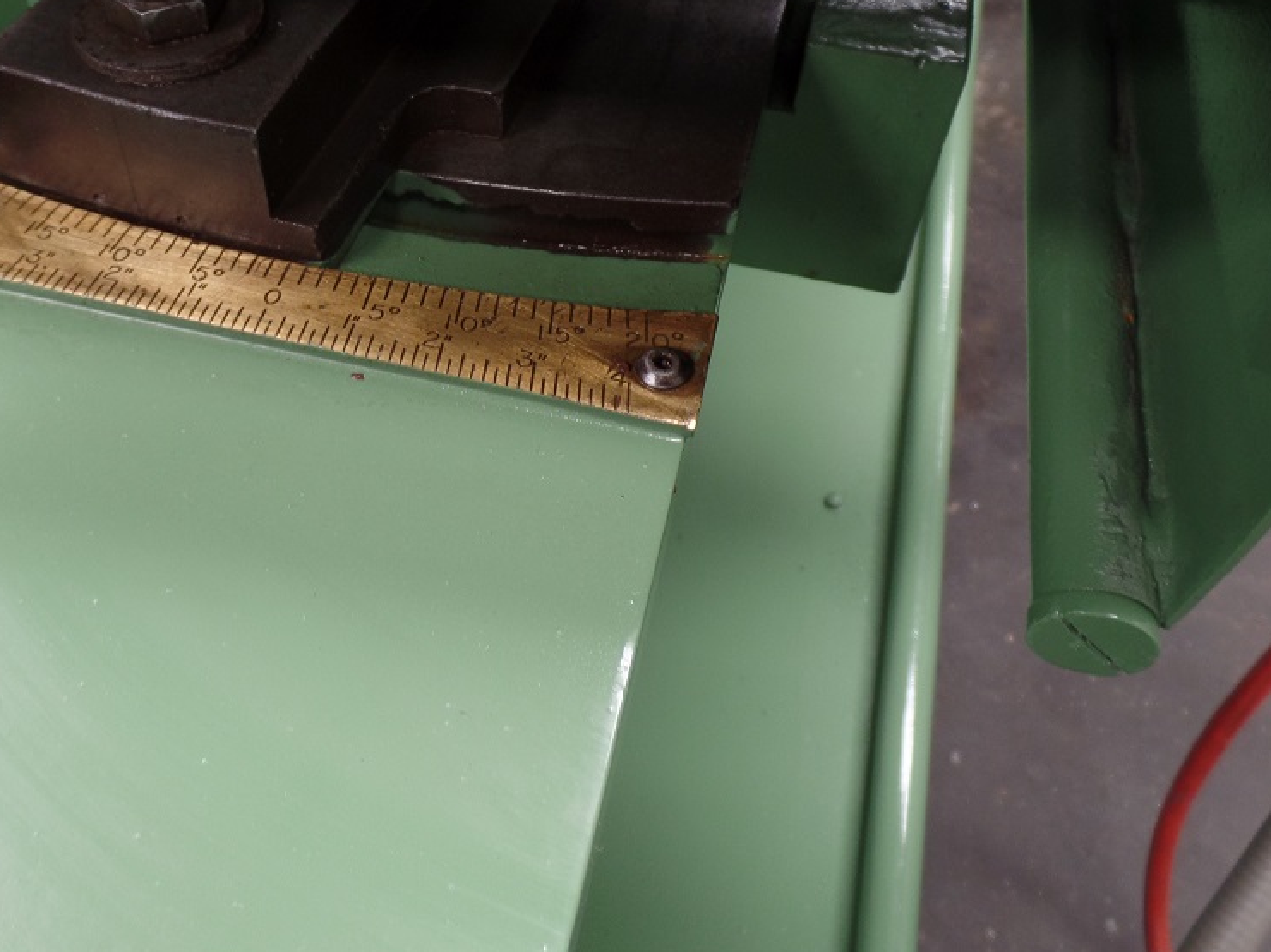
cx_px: 464
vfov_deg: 40.9
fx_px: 1248
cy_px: 274
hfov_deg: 53.3
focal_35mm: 34
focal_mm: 4.1
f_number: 2.8
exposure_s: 1/45
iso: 80
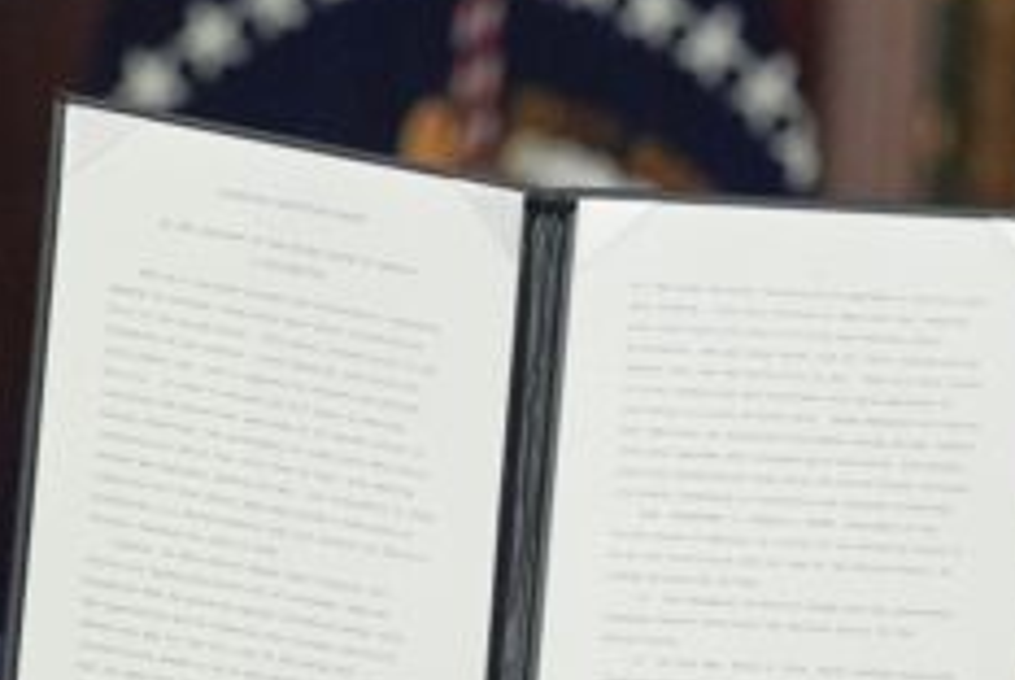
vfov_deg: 2.2
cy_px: 519
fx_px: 17418
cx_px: 244
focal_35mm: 617
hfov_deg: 3.3
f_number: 2
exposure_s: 1/500
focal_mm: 150
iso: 2500
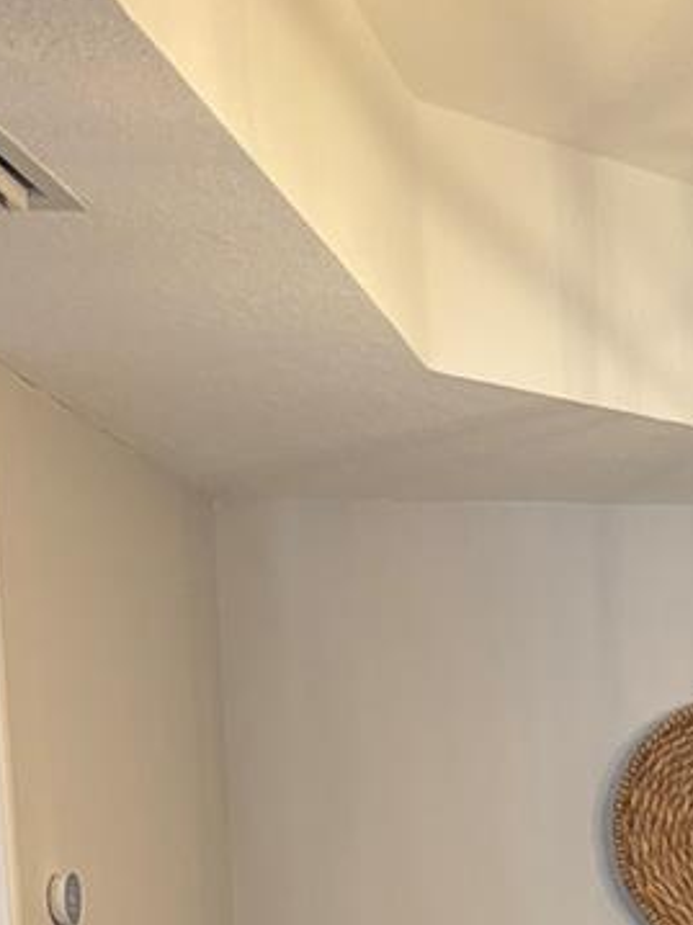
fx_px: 2324
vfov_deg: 20.0
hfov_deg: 15.6
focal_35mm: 87
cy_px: 1319
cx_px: 1046
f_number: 1.6
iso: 125
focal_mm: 5.96
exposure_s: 1/60
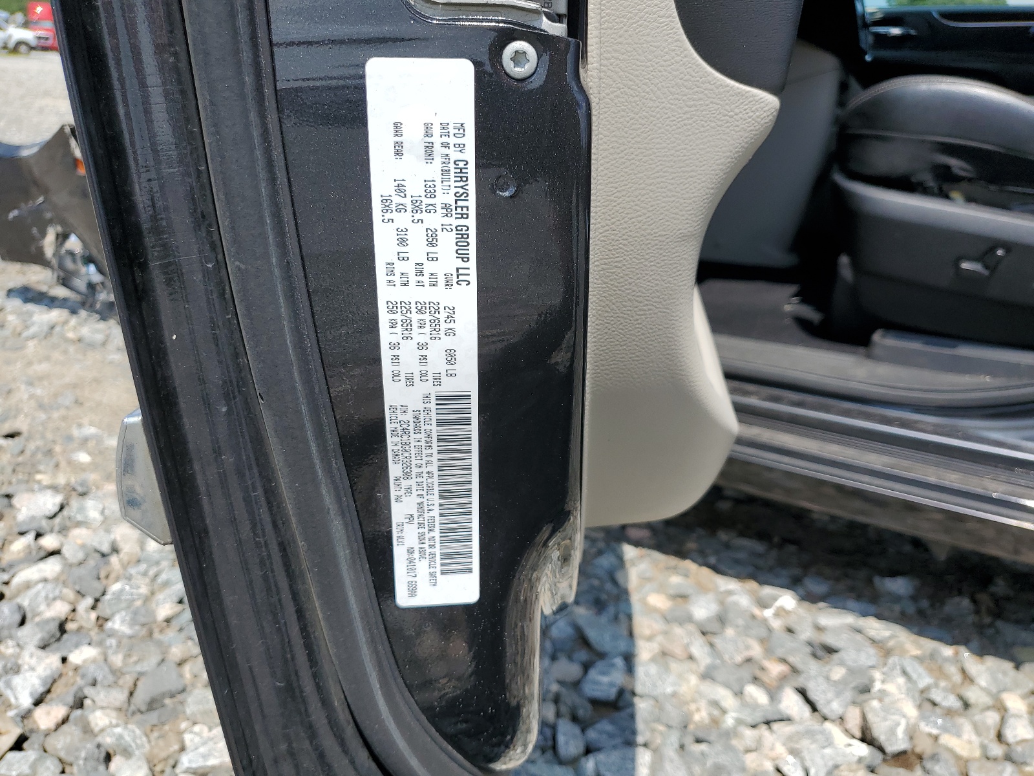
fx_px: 777
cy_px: 388
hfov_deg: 67.3
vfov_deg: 53.1
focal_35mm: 26
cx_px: 517
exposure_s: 1/2500
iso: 50
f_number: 1.5
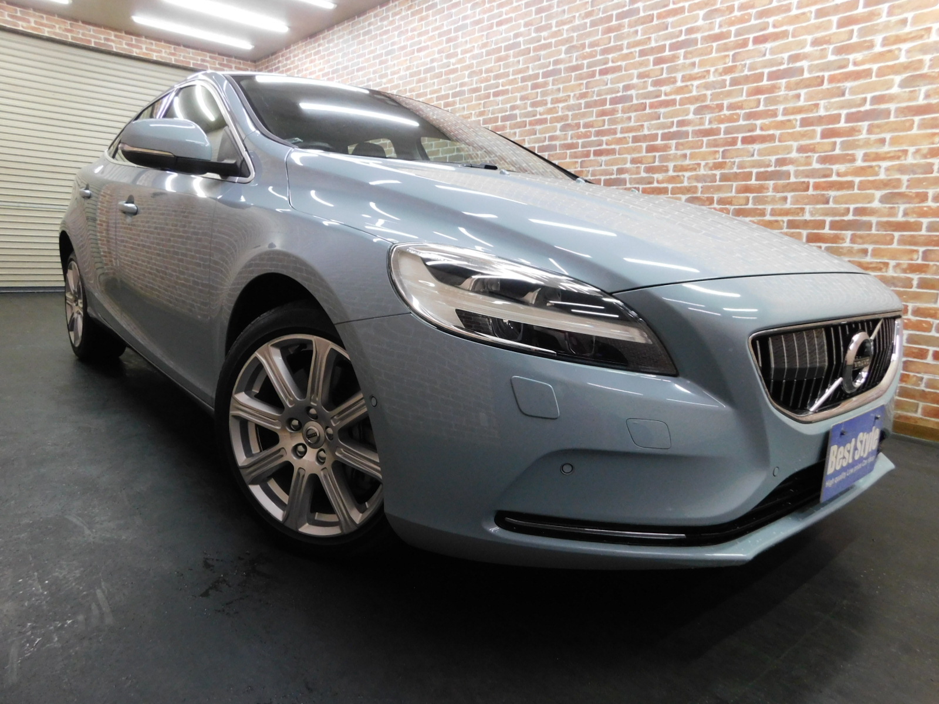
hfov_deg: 73.9
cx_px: 470
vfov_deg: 58.9
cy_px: 352
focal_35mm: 23
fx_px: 624
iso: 360
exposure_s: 1/30
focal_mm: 4
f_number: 3
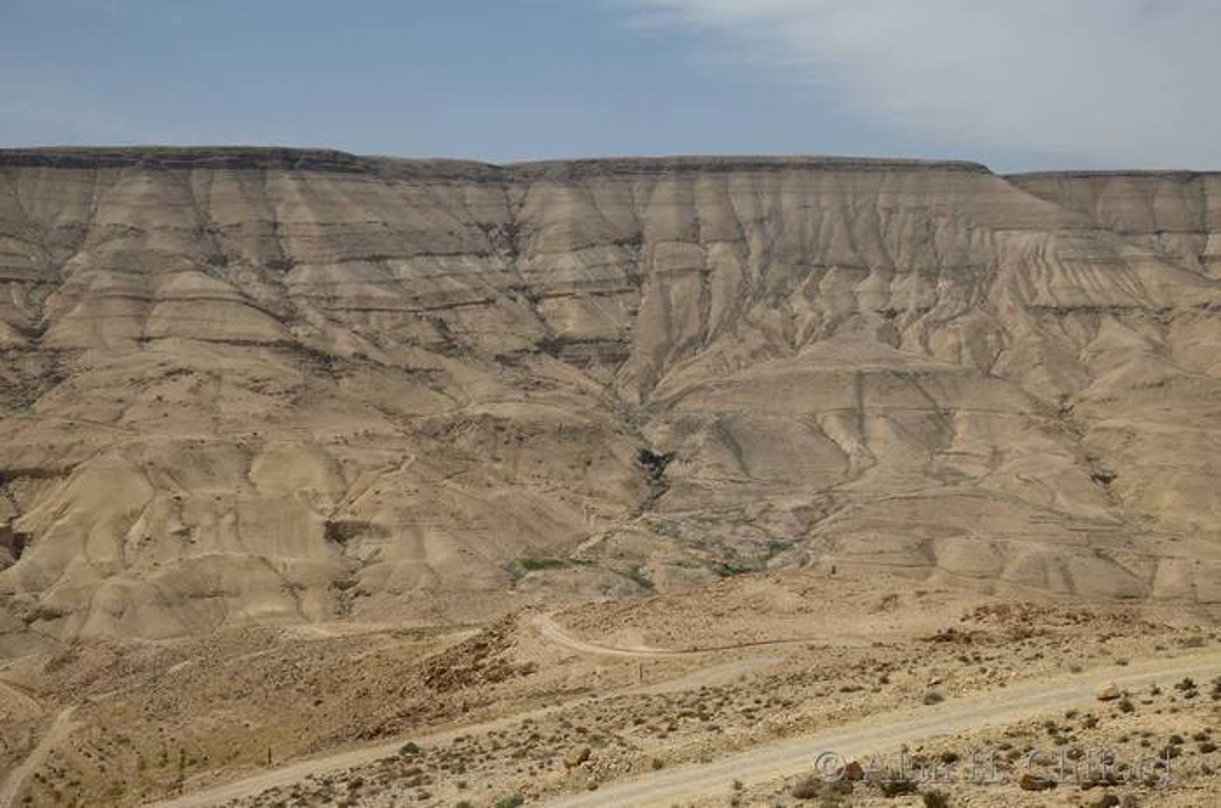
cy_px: 404
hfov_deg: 45.1
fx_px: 1472
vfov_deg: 30.7
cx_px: 610
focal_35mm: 44
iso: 100
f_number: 11
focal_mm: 29
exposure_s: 1/125
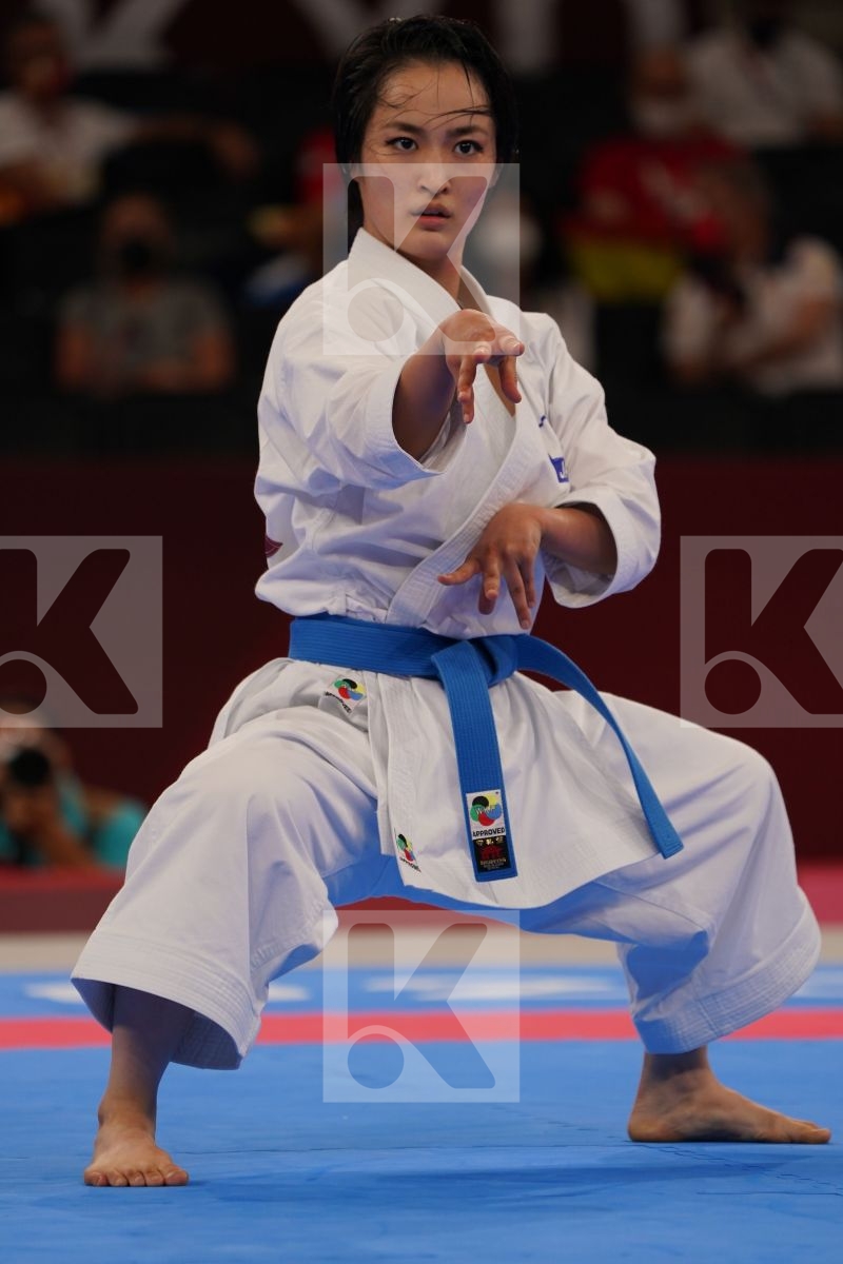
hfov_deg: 4.2
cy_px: 632
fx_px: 11590
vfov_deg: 6.2
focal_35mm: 330
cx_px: 422
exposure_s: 1/500
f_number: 5.6
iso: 800
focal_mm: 330
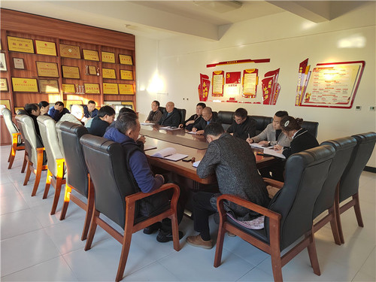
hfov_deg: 73.9
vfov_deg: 58.9
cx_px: 188
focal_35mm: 23
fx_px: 250
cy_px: 141
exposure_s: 1/120
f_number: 1.9
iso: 434
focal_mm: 5.52
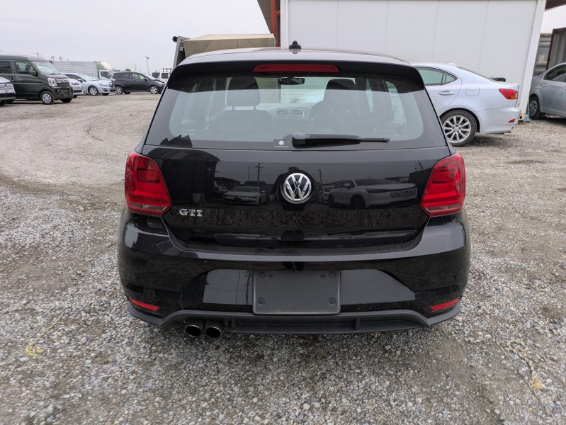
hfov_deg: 69.4
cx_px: 283
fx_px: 409
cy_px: 212
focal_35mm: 25
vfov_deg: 54.9
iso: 80
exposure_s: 1/120
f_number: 1.89
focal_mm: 5.43
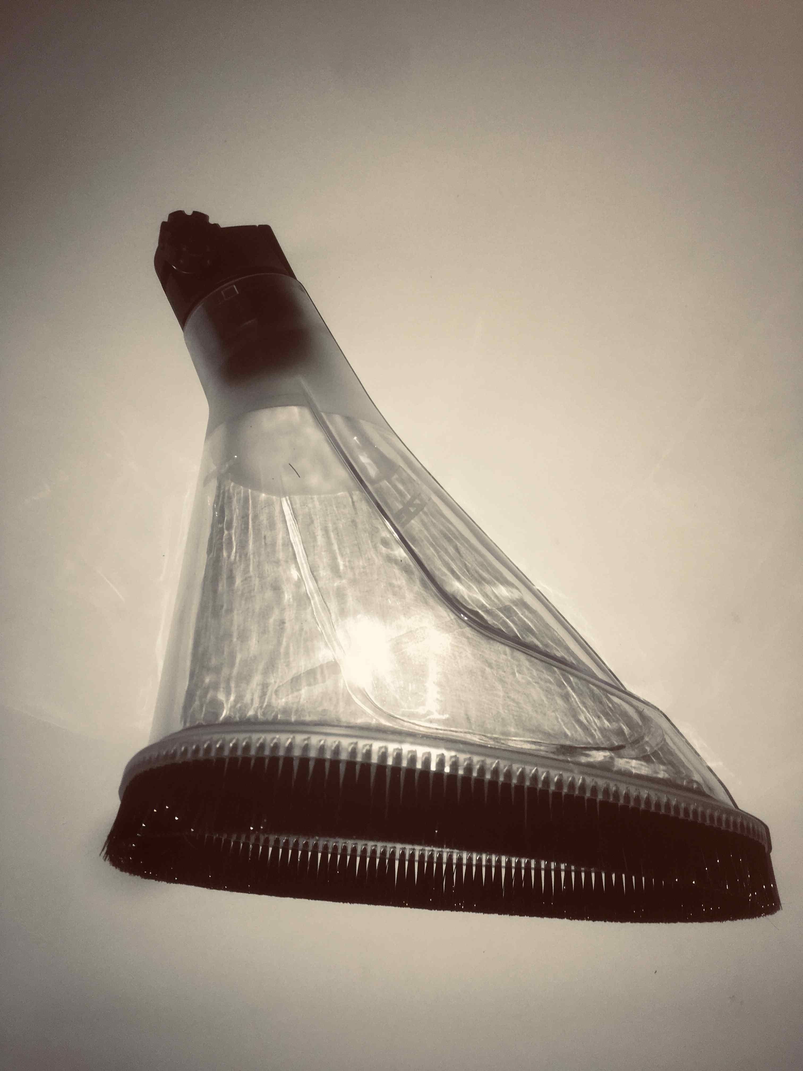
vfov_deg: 61.7
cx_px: 402
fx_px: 897
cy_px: 536
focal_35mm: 29
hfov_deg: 48.2
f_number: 2.2
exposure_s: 1/33
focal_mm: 4.15
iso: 25
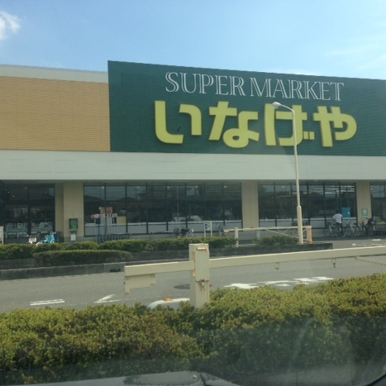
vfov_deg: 41.9
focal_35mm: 40
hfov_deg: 41.8
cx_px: 213
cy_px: 195
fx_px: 505
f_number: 2.4
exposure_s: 1/1106
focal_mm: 4.13
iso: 50
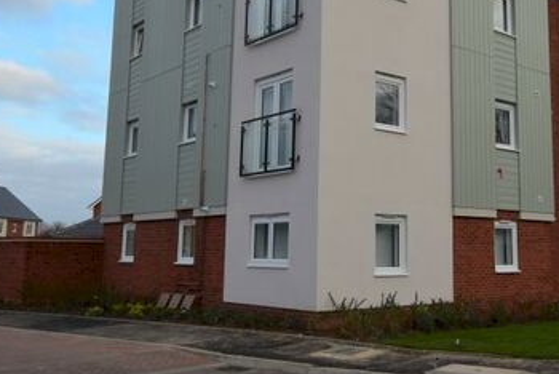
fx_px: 653
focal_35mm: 42
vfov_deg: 31.8
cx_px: 382
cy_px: 137
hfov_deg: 45.5
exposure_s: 1/250
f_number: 7.1
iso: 200
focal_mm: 14
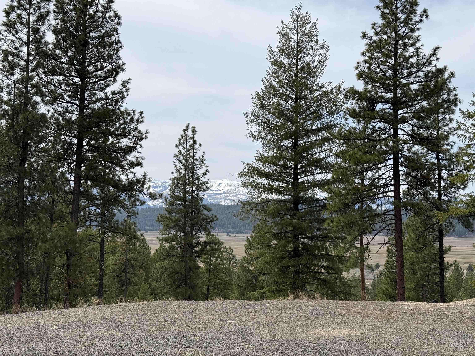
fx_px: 659
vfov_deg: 30.3
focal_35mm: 48
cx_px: 238
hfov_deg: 39.7
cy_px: 178
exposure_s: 1/6024
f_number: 1.78
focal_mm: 6.76
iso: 64
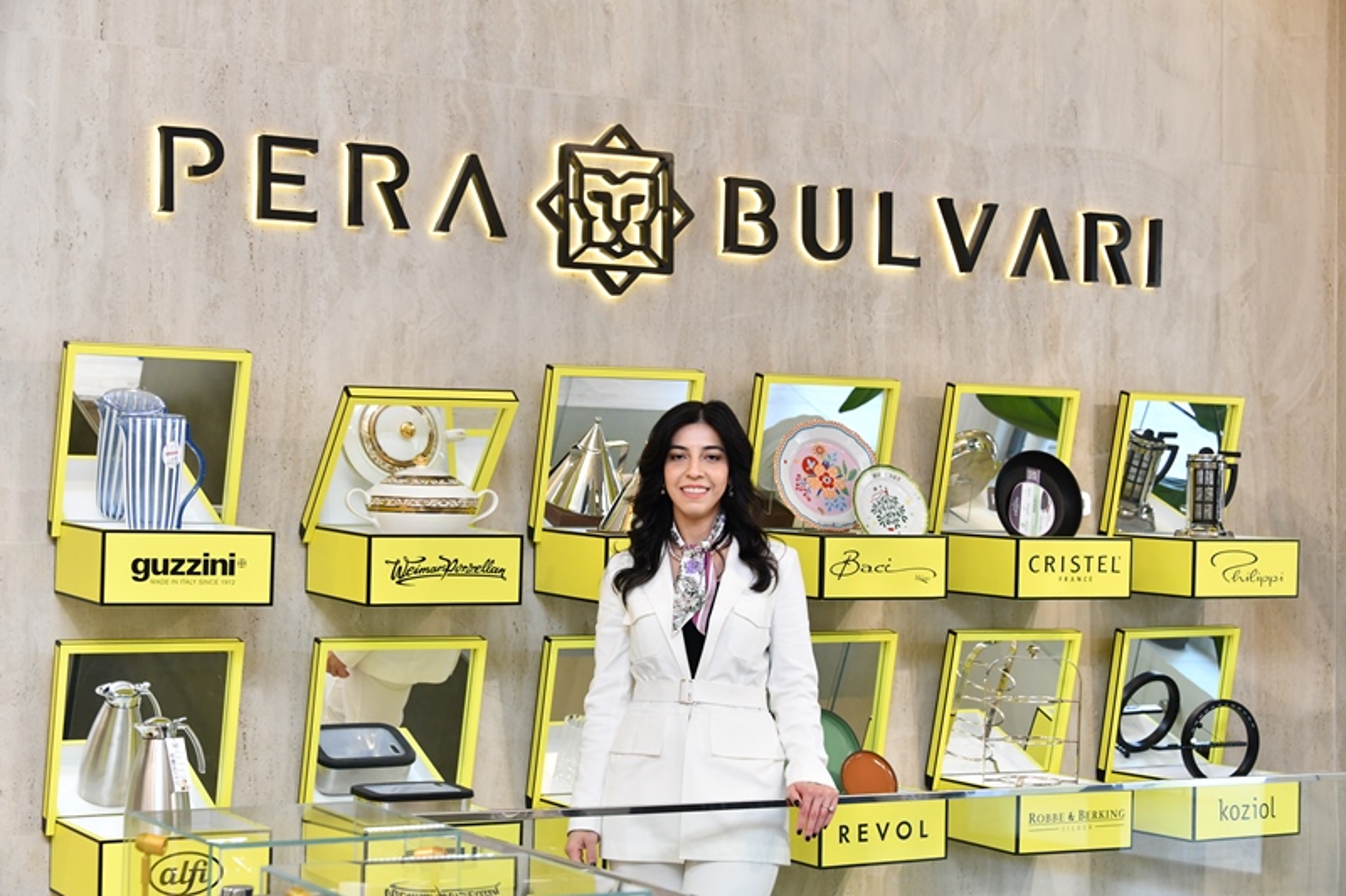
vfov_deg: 21.9
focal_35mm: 62
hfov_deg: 32.4
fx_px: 2317
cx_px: 673
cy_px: 448
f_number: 5
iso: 1250
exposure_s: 1/200
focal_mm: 62
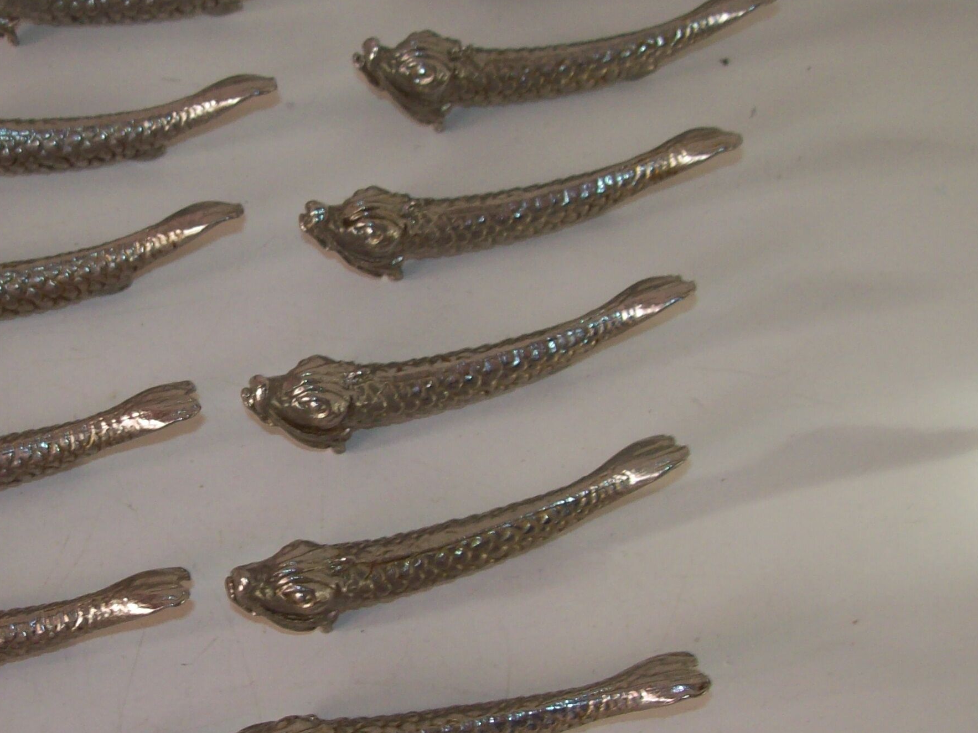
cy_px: 391
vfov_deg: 25.2
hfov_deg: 32.5
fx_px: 1639
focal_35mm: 58
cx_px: 233
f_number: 2.7
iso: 80
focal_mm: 6
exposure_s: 1/64
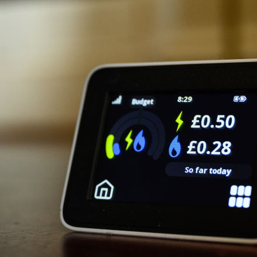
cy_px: 96
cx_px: 155
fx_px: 848
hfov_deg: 17.2
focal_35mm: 101
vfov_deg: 17.2
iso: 1600
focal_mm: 51
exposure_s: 1/100
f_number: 3.2
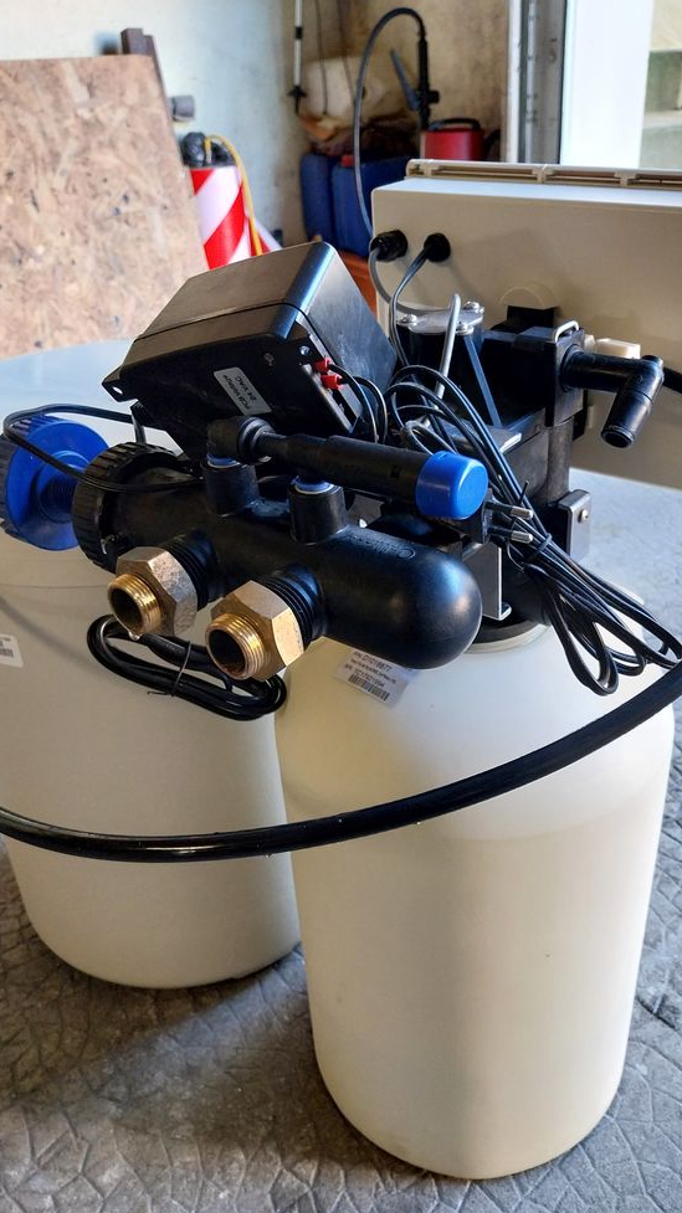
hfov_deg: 40.0
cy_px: 618
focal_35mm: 29
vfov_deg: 66.1
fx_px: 933
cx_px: 394
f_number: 1.8
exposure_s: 1/50
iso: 160
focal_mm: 4
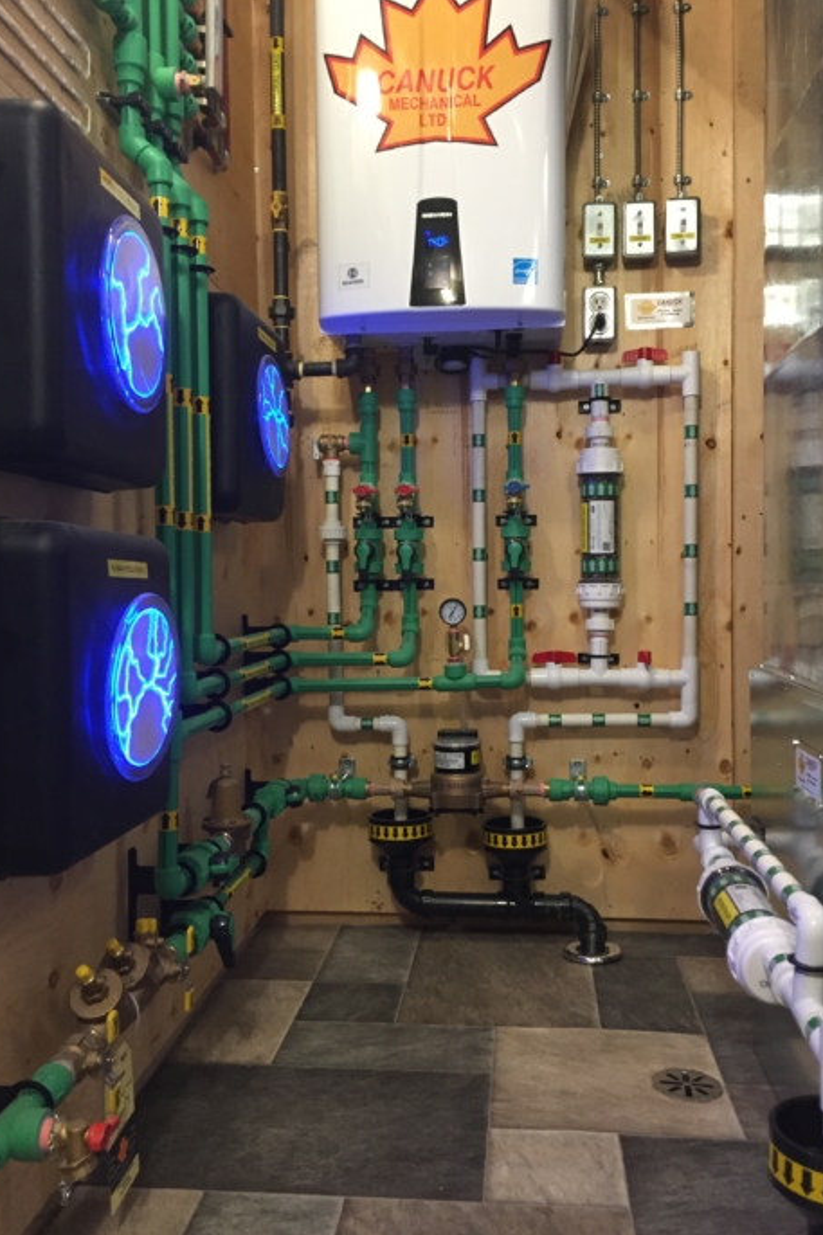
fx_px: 1063
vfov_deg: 60.3
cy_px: 606
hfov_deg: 42.3
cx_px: 422
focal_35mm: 31
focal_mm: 4.15
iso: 160
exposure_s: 1/30
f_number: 2.2
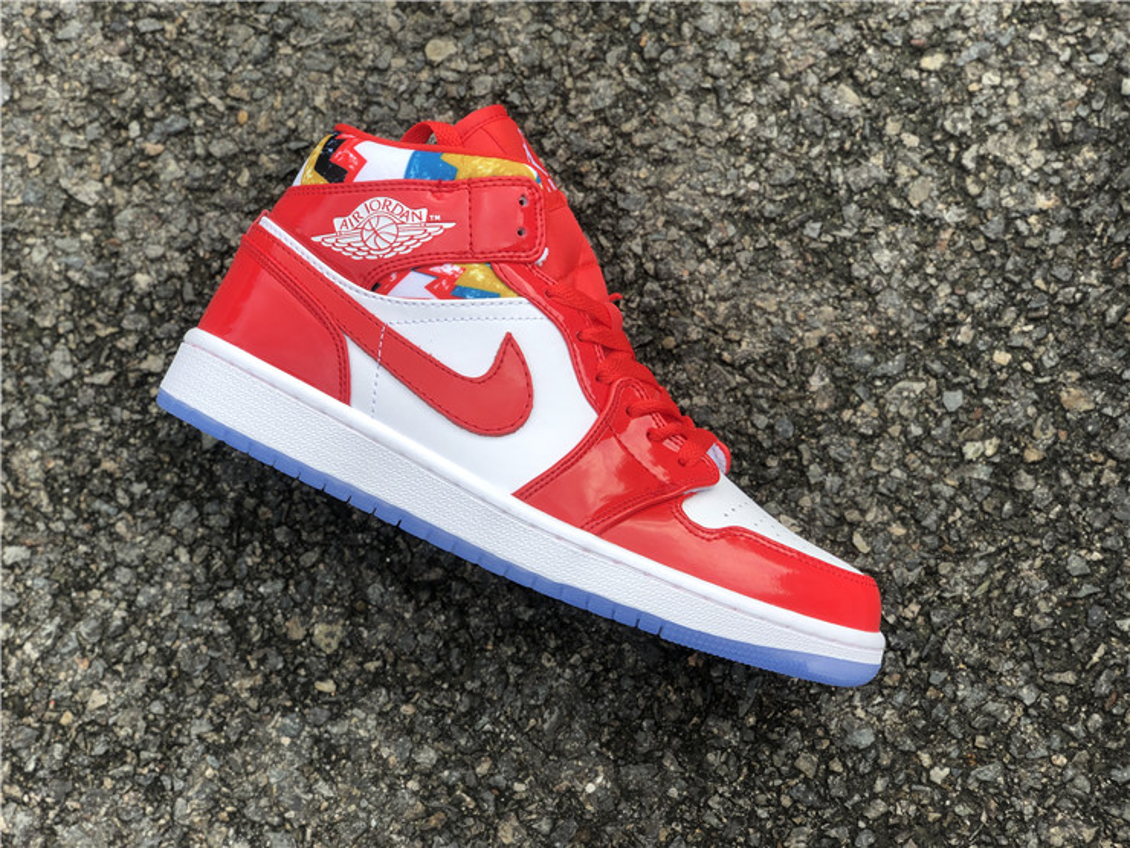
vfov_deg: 28.0
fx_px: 1697
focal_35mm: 52
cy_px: 424
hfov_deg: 36.8
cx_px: 565
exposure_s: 1/335
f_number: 2.4
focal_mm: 6
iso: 16
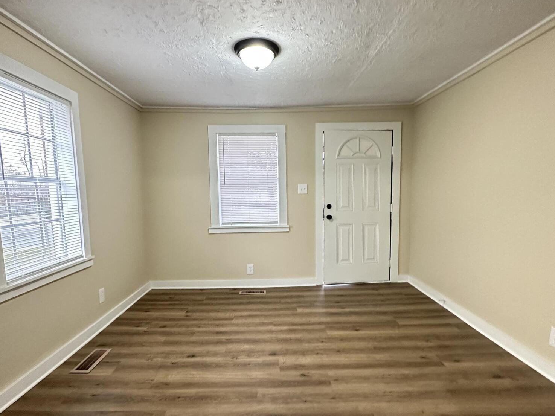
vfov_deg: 68.5
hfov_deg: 84.7
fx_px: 305
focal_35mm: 19
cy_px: 229
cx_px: 276
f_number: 2.2
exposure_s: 1/60
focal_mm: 2.22
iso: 800
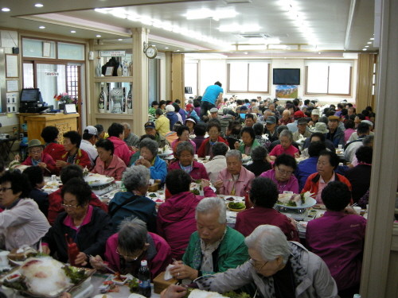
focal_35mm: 35
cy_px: 149
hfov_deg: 52.6
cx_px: 199
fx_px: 402
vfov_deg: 40.7
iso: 165
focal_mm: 7.5
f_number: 2.7
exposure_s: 1/54.2
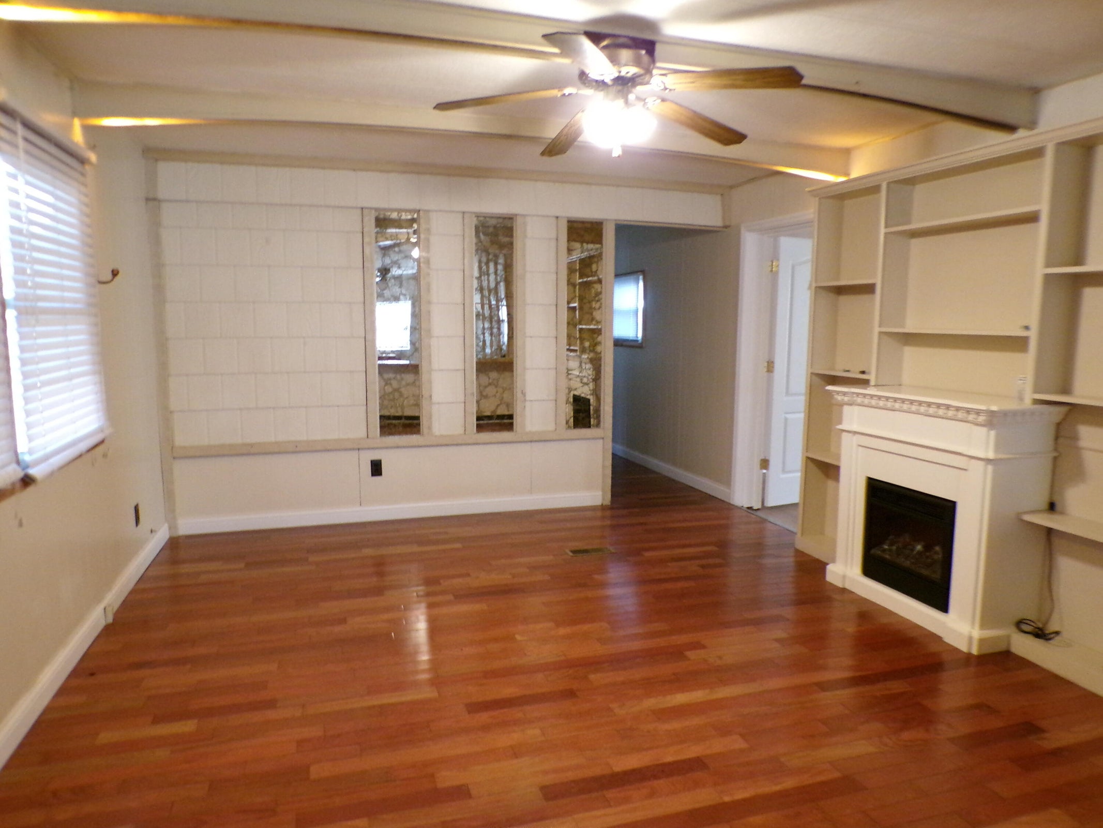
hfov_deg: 71.6
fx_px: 765
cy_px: 414
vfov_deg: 56.8
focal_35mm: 24
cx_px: 552
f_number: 3
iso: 701
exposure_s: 1/17
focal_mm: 4.3
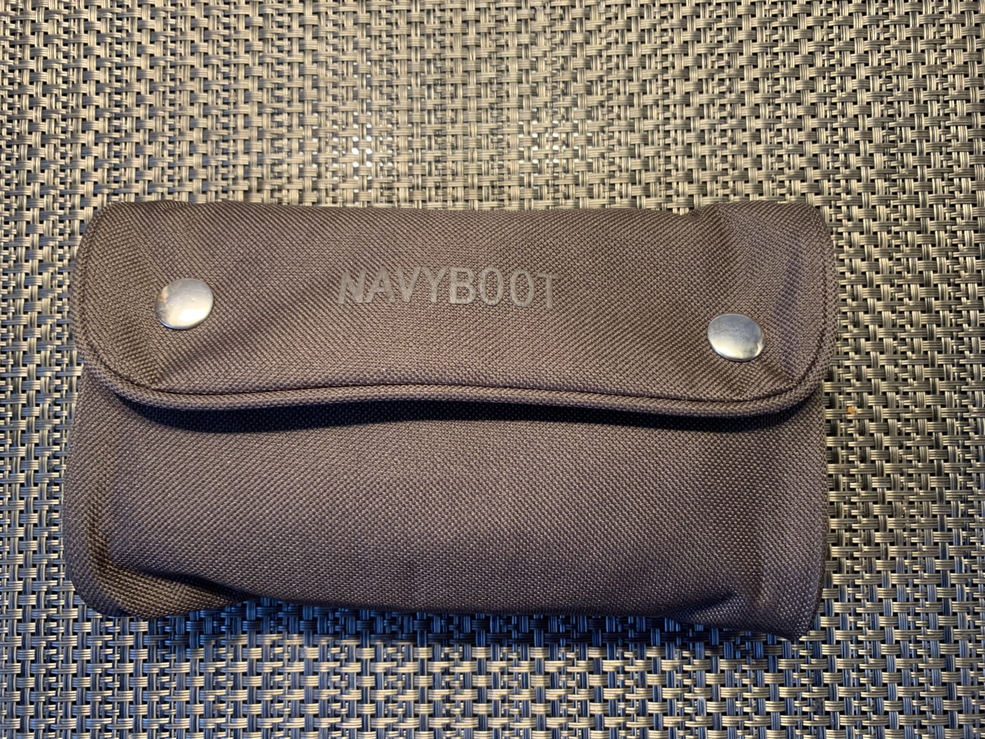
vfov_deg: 53.1
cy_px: 370
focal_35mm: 26
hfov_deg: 67.3
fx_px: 740
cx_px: 492
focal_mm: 4.25
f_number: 1.8
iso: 250
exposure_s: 1/50
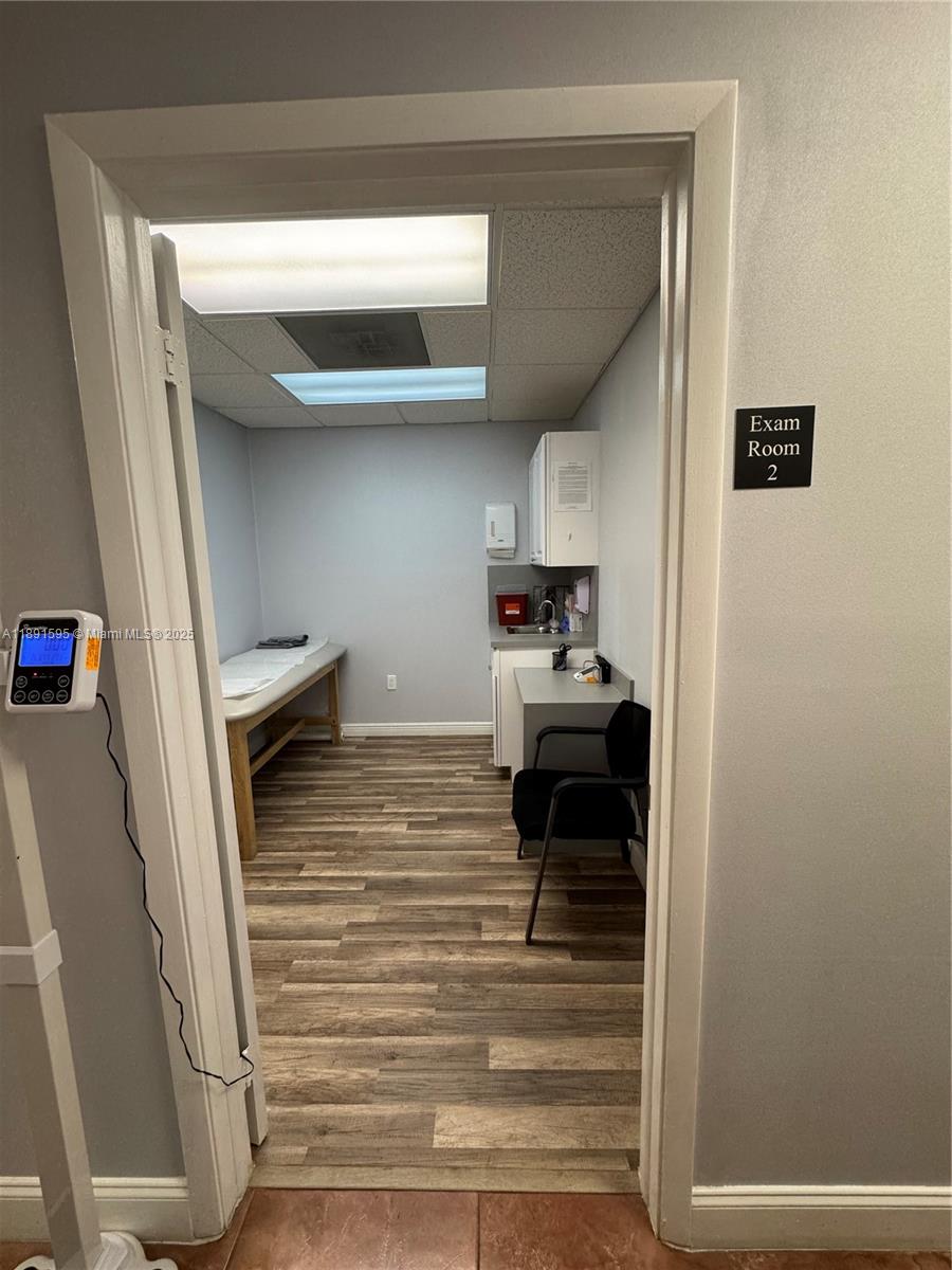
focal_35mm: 14
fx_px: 513
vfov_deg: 102.1
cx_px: 476
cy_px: 635
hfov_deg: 85.7
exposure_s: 1/120
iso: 200
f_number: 2.2
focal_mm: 2.22
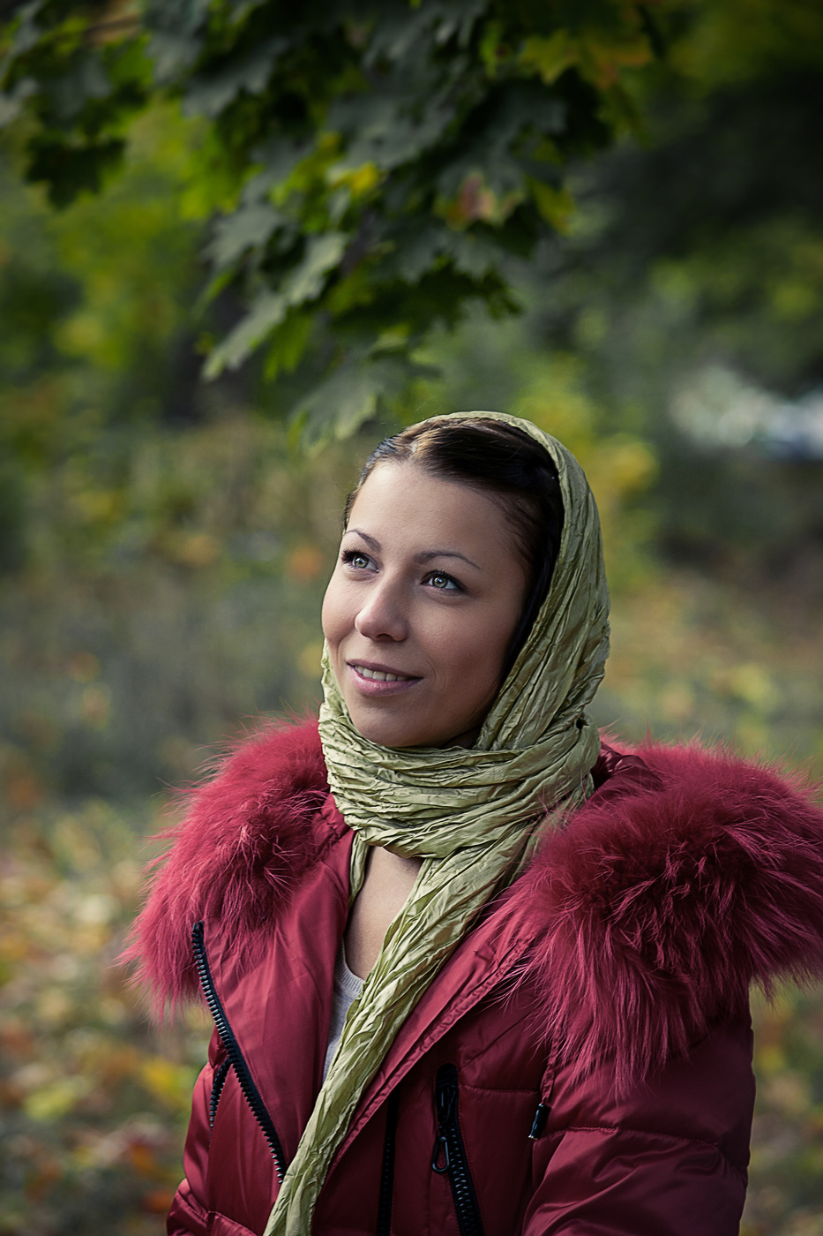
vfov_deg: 11.0
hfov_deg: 7.3
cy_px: 618
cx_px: 412
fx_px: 6431
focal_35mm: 188
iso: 100
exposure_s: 1/50
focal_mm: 125
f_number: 5.6
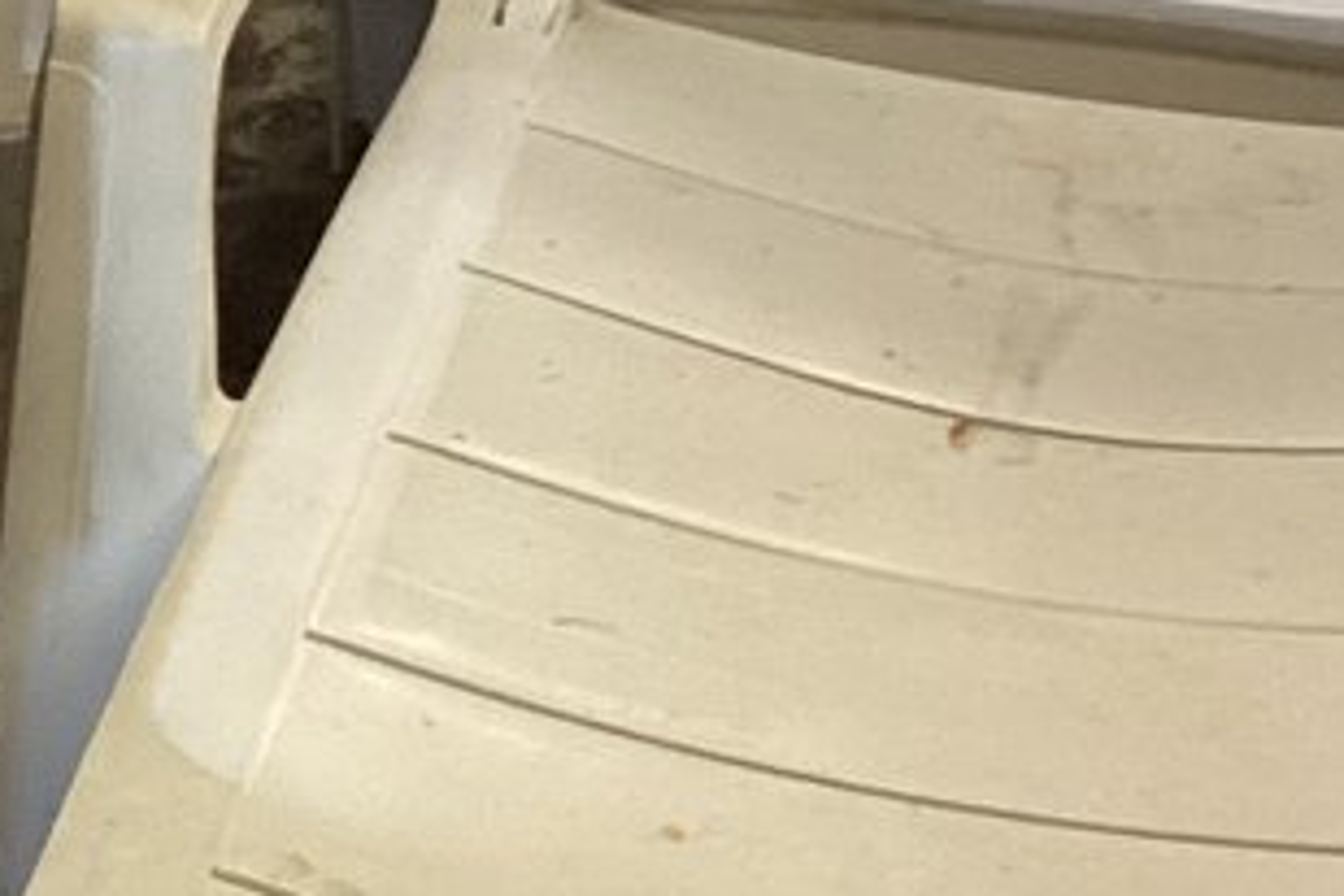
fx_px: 5898
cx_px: -563
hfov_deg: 12.5
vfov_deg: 8.7
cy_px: 272
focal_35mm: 158
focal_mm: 3.3
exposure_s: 1/60
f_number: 2.4
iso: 250
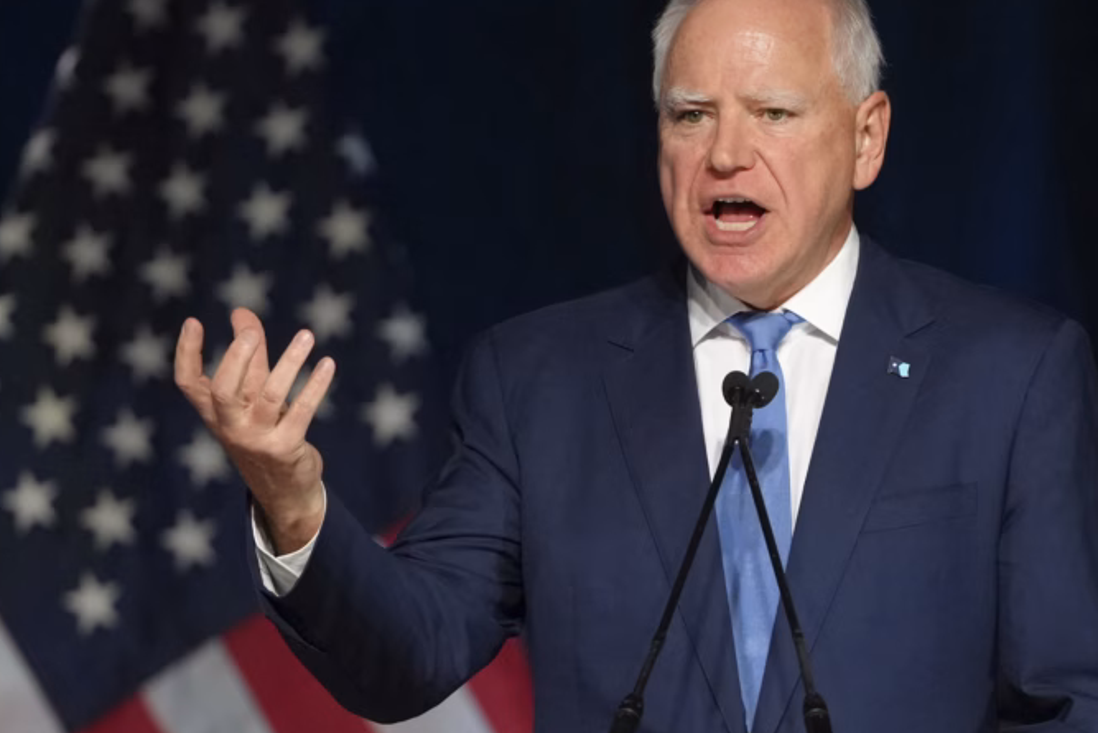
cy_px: 323
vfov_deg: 2.7
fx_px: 15801
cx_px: 555
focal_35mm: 518
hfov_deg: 4.0
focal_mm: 300
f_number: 2.8
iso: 2000
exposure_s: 1/1250
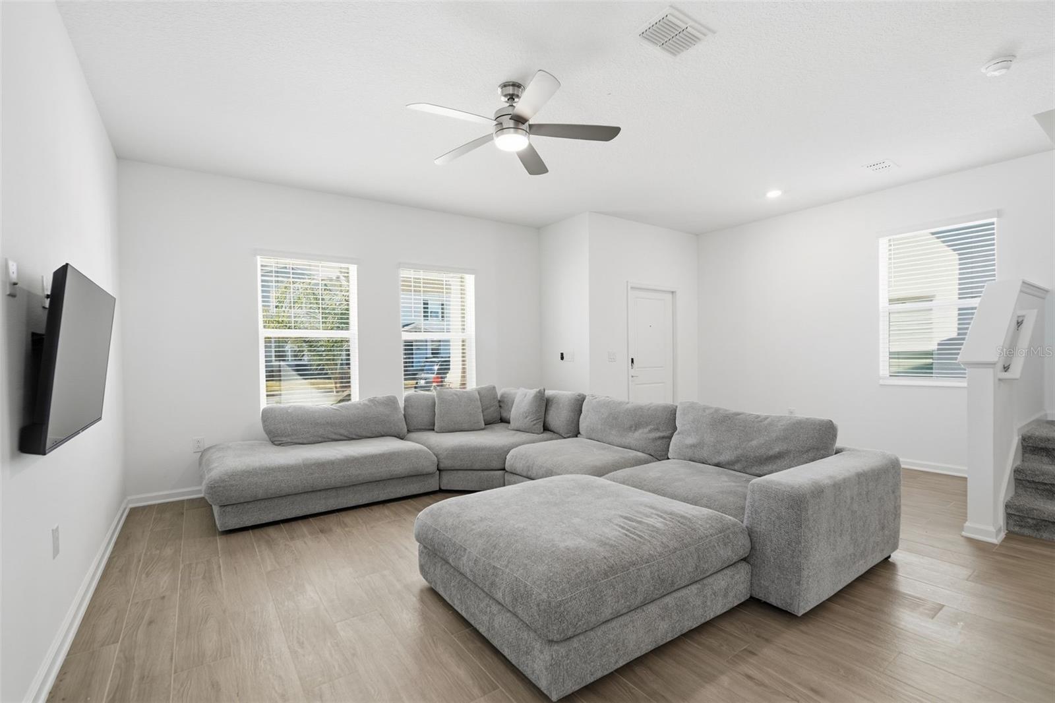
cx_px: 528
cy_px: 352
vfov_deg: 77.3
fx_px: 439
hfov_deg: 100.4
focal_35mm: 15
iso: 125
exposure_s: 1/30
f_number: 8
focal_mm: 15
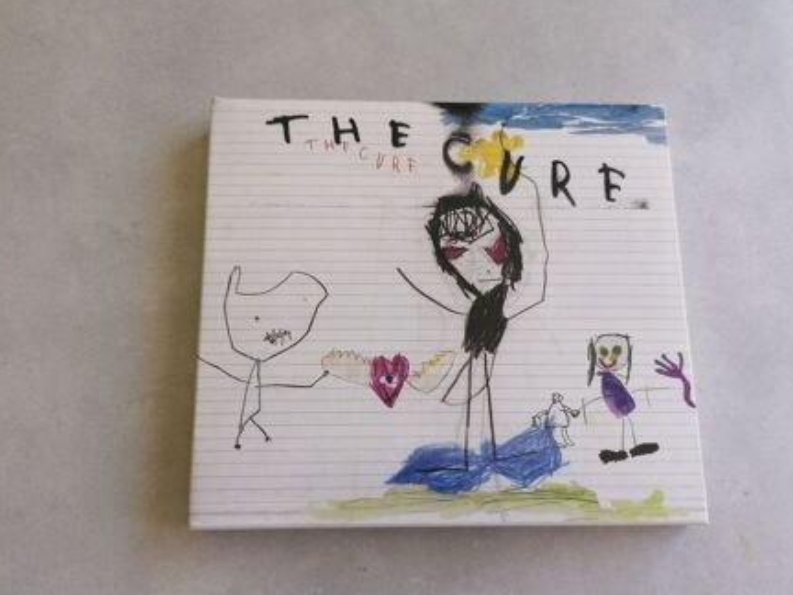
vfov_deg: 46.7
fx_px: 687
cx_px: 393
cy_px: 323
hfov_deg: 60.0
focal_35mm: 30
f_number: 1.8
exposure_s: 1/100
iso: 50
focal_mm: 4.75
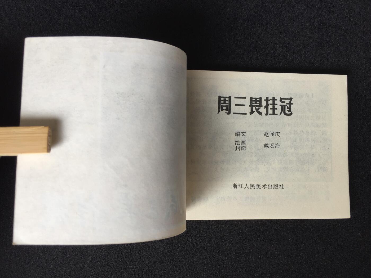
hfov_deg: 61.7
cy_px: 139
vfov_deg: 48.2
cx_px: 186
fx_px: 311
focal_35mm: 29
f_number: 2.2
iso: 32
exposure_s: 1/100
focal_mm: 4.15
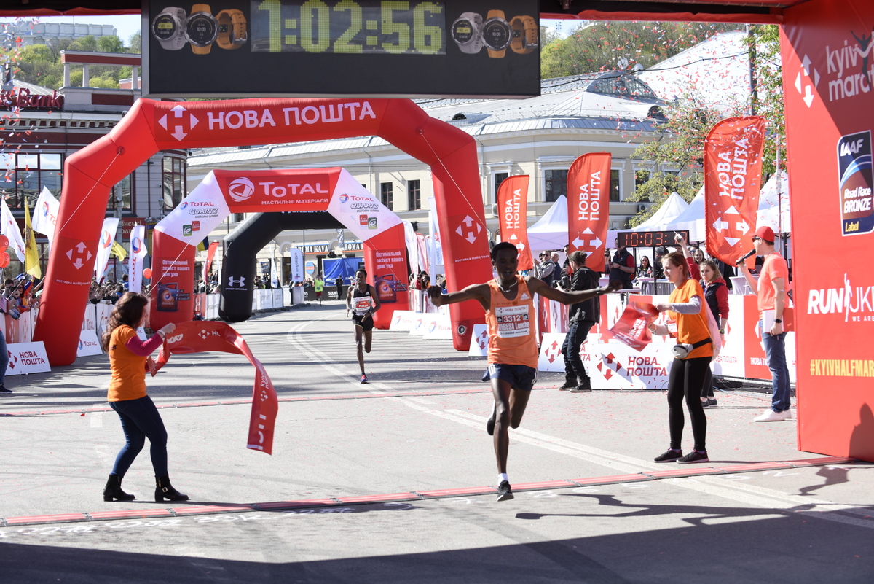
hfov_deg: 28.8
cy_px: 292
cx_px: 437
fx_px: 1700
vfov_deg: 19.5
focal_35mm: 70
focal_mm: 70
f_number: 5.6
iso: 200
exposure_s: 1/500
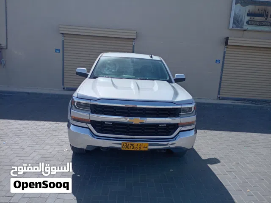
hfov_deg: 69.4
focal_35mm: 25
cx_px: 136
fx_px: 196
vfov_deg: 54.9
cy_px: 102
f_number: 1.8
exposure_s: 1/1082
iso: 100
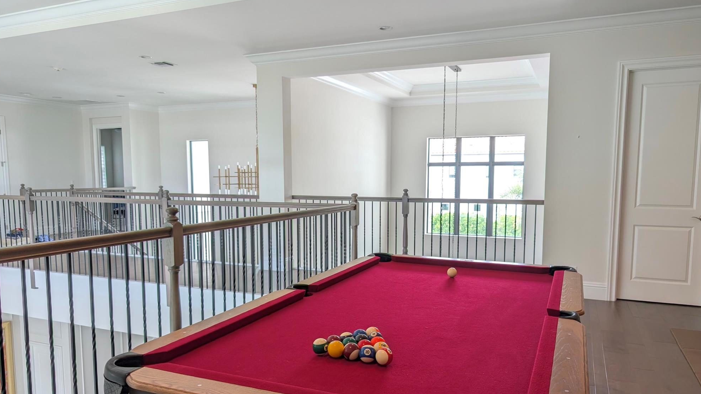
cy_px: 235
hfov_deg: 69.9
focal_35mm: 27
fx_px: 502
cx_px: 346
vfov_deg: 42.7
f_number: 1.68
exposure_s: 1/120
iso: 82
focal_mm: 6.9
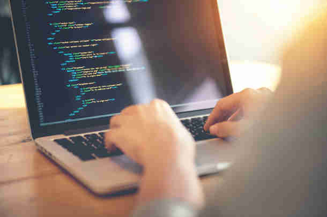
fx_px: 635
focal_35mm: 70
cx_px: 164
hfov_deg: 28.9
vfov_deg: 19.4
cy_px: 108
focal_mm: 70
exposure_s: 1/80
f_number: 2.8
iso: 800
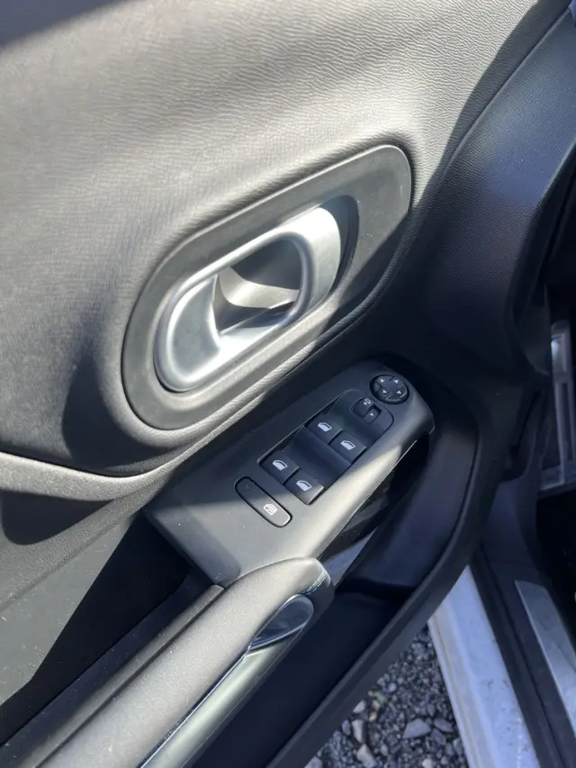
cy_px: 384
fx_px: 577
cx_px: 288
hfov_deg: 53.1
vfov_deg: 67.3
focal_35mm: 26
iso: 40
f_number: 1.5
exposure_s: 1/251
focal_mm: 5.7
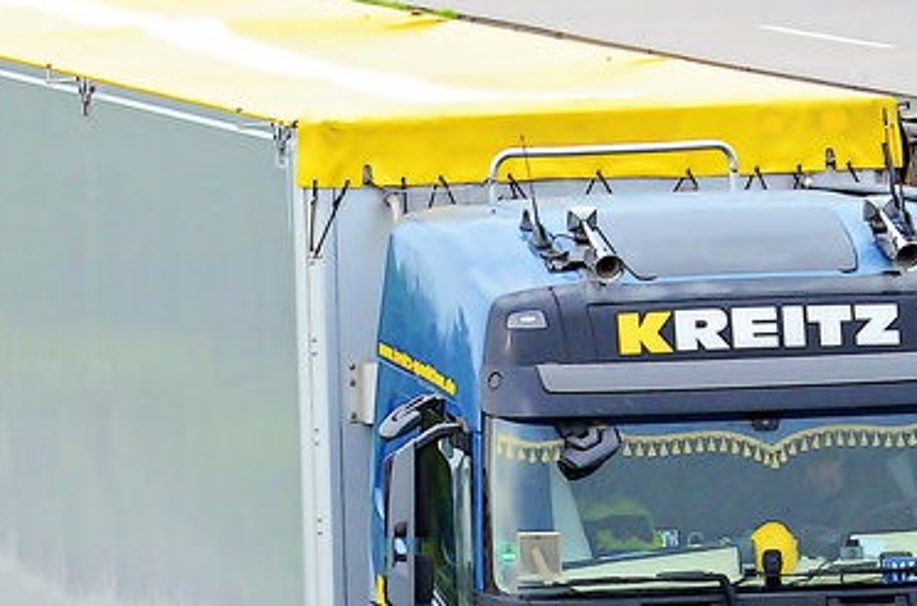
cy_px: 549
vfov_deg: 2.5
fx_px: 13949
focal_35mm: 549
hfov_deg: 3.8
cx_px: 594
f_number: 9
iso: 2000
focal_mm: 170
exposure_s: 1/800
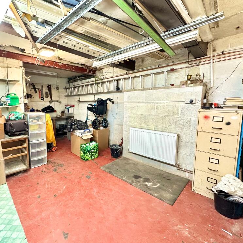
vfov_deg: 84.0
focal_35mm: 17
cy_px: 120
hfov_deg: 82.7
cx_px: 94
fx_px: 135
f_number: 2.2
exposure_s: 1/50
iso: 200
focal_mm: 2.22
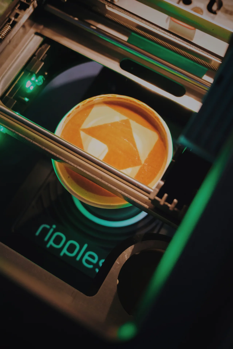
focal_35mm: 38
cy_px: 174
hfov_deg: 35.1
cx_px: 116
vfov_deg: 50.7
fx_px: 369
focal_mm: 25.6
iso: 6400
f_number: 4.4
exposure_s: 1/200
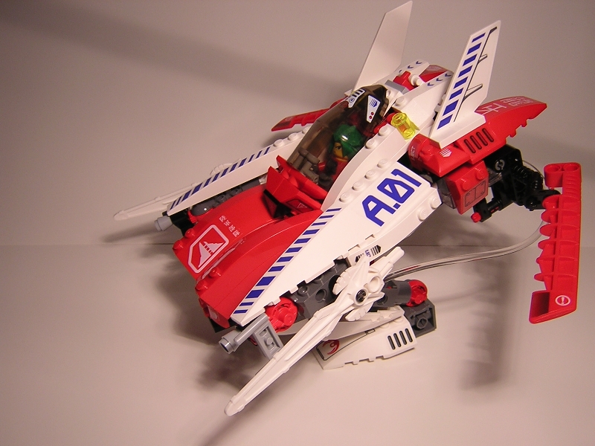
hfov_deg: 51.4
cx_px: 298
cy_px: 223
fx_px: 619
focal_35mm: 36
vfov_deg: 39.7
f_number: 2.6
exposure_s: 1/42.4
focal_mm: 4.7
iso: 100
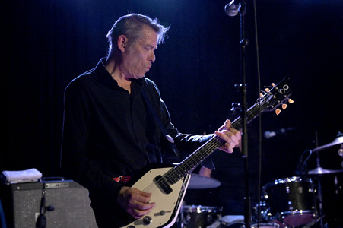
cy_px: 114
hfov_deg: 28.9
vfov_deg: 19.4
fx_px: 666
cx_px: 172
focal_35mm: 70
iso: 6400
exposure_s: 1/250
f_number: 2.8
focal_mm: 70
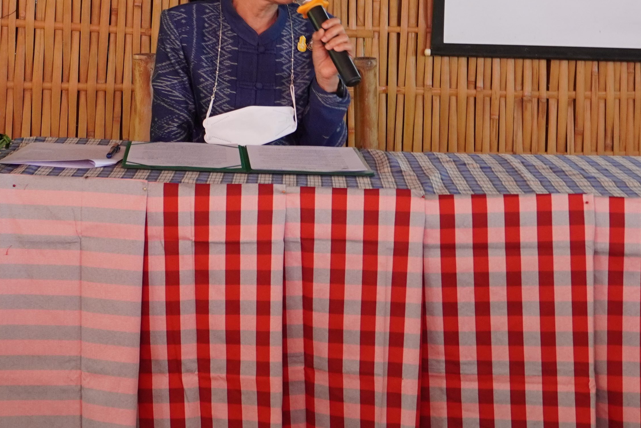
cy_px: -144
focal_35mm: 92
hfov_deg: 22.0
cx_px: 237
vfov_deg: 14.2
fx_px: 1644
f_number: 5
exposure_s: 1/30
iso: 400
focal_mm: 23
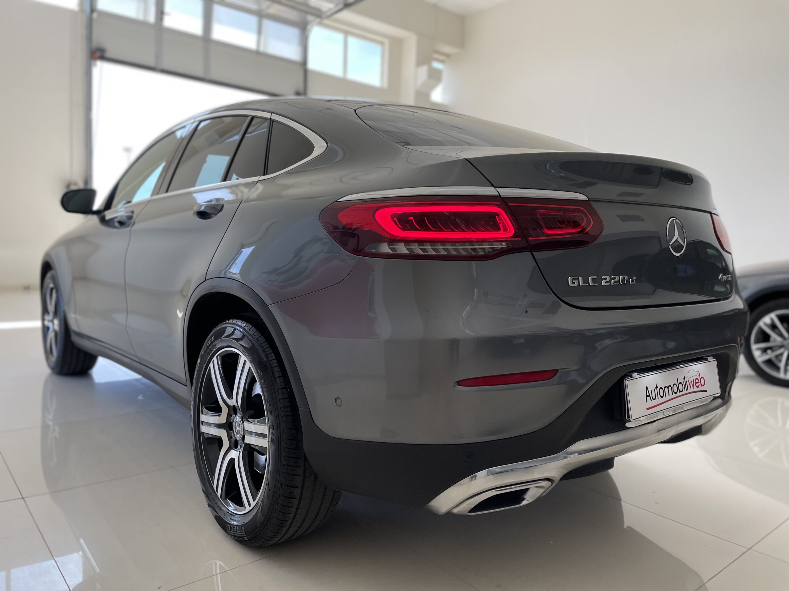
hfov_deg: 67.3
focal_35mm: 26
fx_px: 593
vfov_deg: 53.1
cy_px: 296
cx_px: 394
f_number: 1.6
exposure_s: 1/454
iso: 50
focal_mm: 4.2
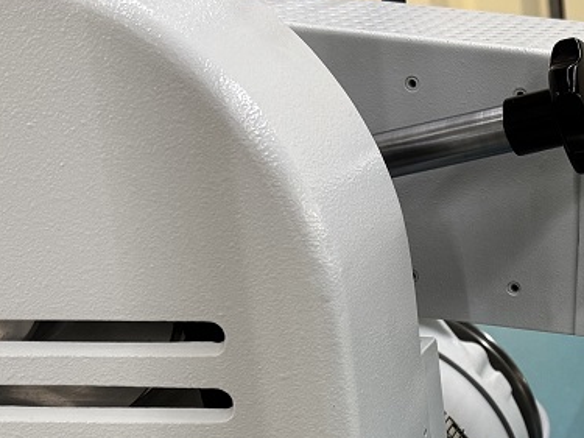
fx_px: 1383
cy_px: 433
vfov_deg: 17.6
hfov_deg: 22.3
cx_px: 663
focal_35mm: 82
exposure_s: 1/50
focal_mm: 6.76
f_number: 1.78
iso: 200
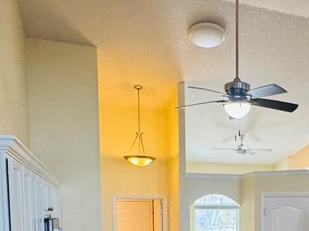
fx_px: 419
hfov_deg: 38.7
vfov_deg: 28.3
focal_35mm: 47
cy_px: 247
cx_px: 253
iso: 250
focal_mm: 2.22
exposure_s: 1/120
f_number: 2.2
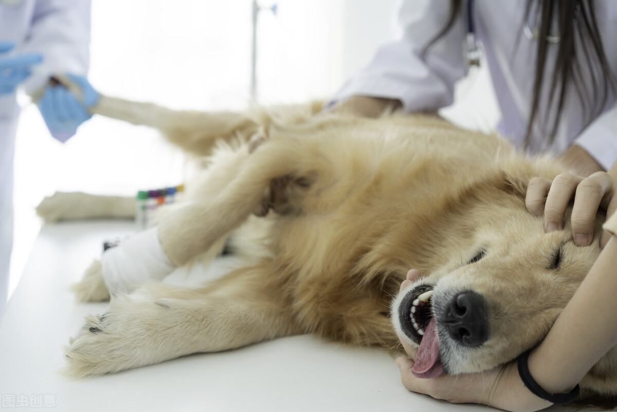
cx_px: 308
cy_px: 206
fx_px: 943
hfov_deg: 36.2
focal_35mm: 55
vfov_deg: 24.6
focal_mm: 55
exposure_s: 1/160
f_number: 3.5
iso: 320
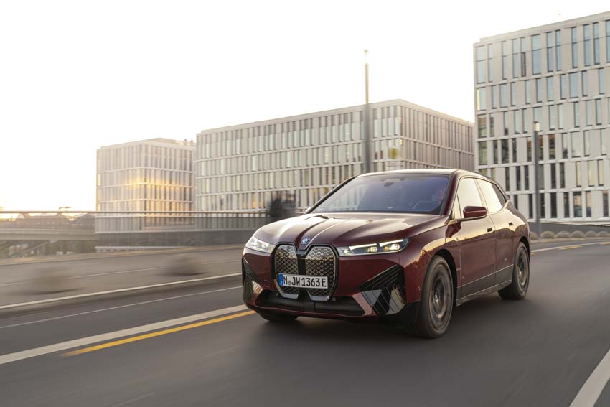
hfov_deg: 51.9
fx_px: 627
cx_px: 305
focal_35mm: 37
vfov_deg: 36.0
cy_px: 204
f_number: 6.3
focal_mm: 37
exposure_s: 1/20
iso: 500
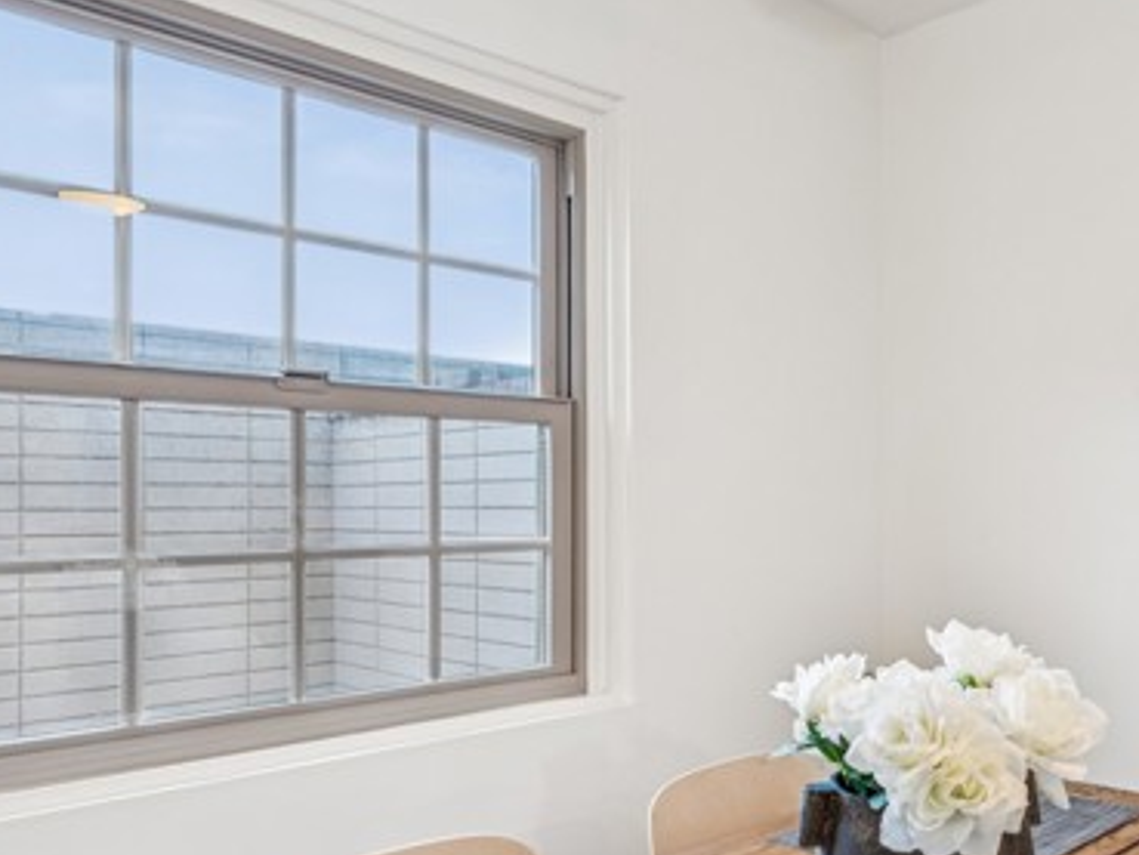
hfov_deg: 56.0
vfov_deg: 45.0
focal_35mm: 31
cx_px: 799
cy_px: 475
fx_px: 1031
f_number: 13
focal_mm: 18.8
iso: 100
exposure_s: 1/2
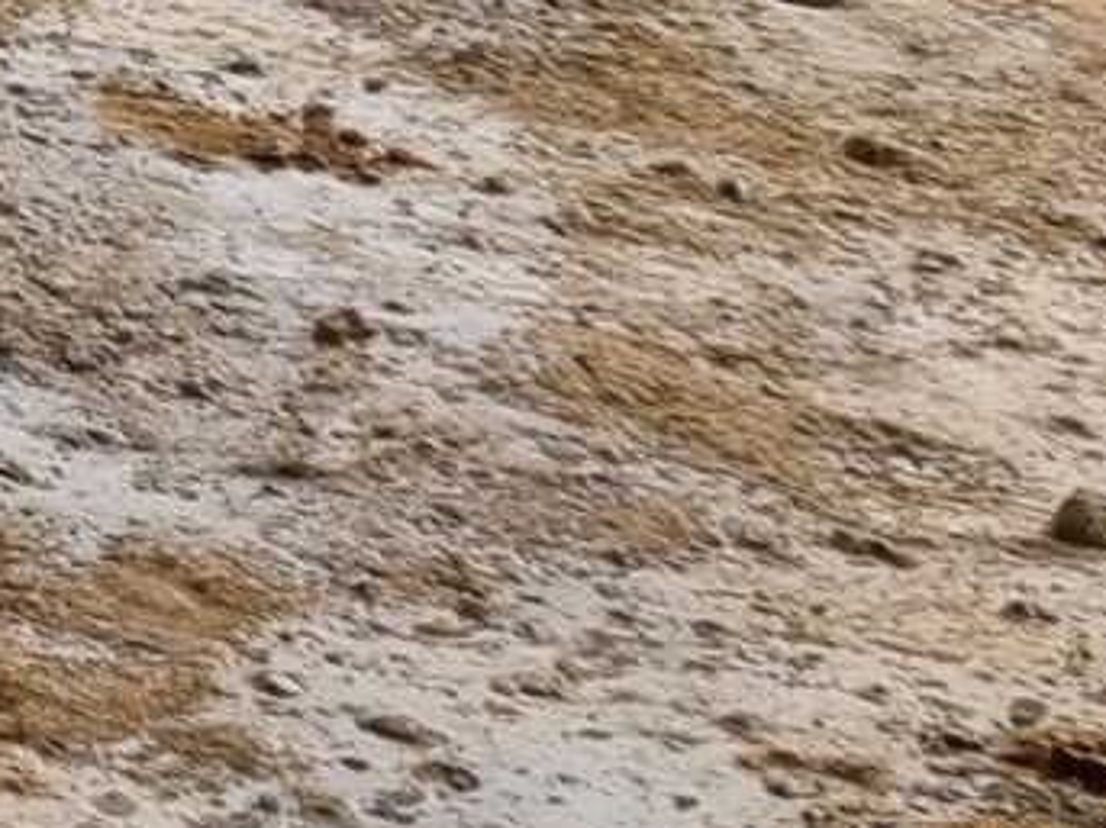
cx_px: -2612
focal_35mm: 194
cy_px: -313
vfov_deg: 7.5
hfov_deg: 8.1
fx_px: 6196
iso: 50
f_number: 1.8
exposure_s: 1/148
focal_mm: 5.4
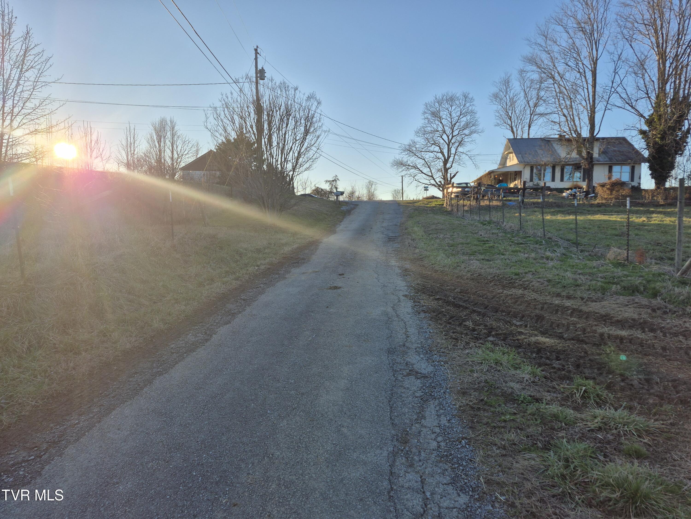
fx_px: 459
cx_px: 346
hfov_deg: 73.9
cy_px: 260
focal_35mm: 23
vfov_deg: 58.9
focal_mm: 5.4
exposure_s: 1/1440
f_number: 1.8
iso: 25
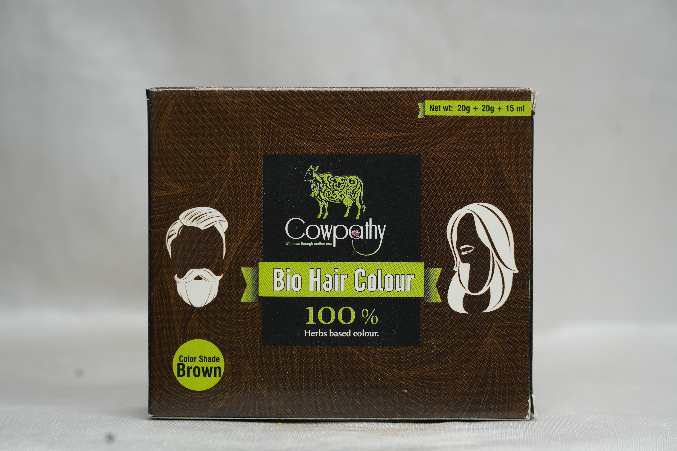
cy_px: 226
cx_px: 338
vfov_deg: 13.2
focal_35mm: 104
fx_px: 1956
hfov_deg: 19.6
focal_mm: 104
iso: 250
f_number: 5.6
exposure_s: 1/60
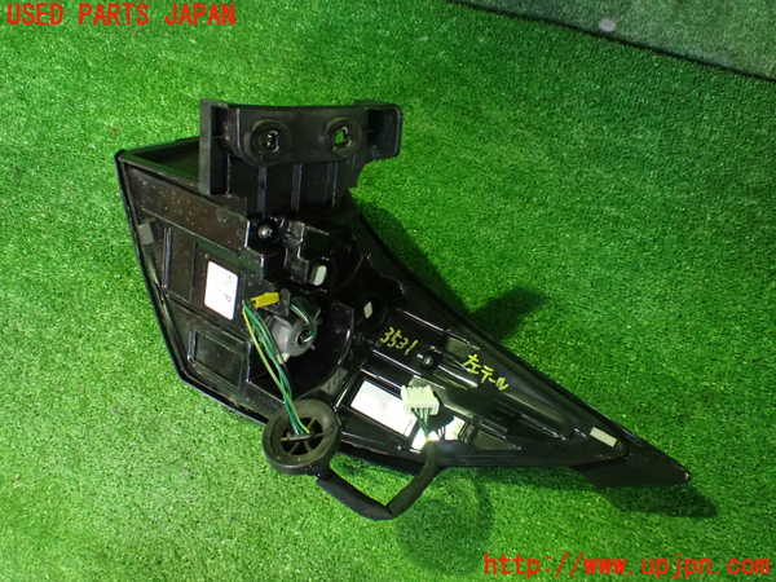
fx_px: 673
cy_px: 291
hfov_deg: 60.0
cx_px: 388
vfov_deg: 46.8
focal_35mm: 30
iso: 1250
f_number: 2.3
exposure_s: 1/30
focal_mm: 5.4
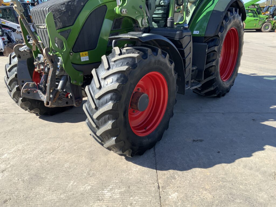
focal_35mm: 29
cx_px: 138
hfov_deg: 61.7
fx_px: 231
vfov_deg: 48.2
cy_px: 104
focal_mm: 3
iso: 16
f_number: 1.8
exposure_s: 1/944
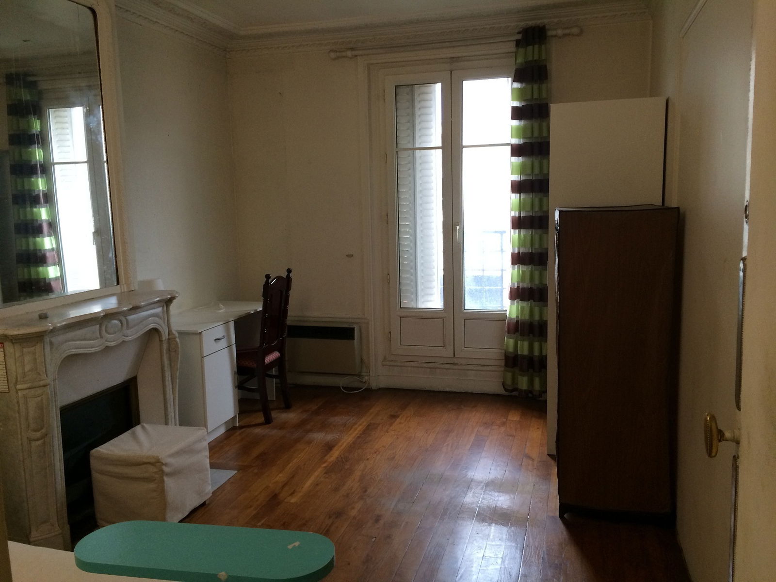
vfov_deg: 46.8
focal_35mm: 30
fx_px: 673
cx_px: 388
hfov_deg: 60.0
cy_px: 291
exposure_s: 1/30
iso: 64
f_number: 2.2
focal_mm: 4.12
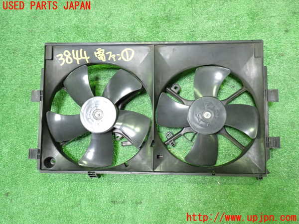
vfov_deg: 46.8
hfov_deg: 60.0
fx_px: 259
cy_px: 112
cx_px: 150
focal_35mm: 30
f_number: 2.3
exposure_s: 1/30
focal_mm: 5.4
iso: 500
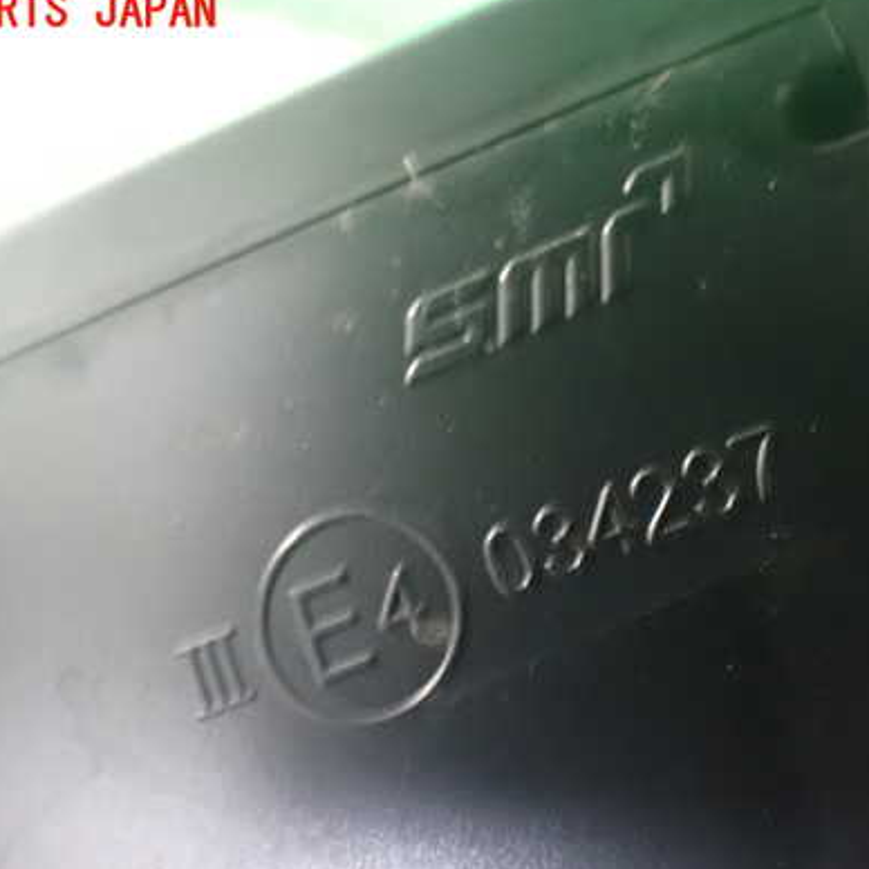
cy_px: 488
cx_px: 482
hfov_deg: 40.9
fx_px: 1164
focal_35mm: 41
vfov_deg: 40.9
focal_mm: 5.4
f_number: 2.3
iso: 1600
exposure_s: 1/13
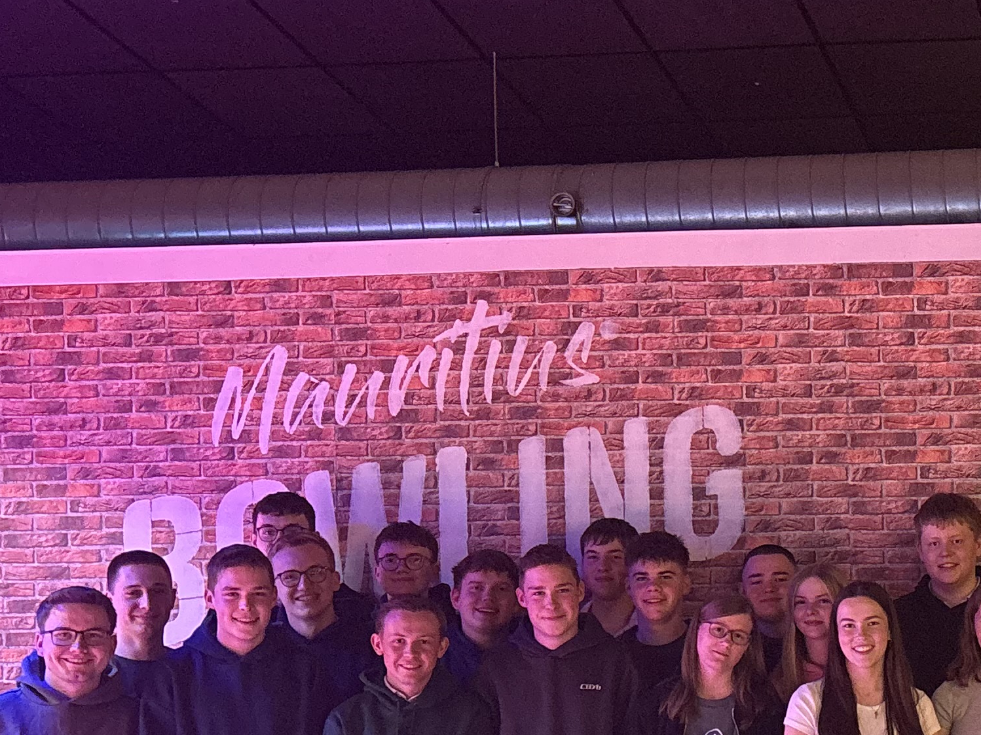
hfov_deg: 25.5
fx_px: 1983
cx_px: 1108
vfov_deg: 20.7
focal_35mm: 70
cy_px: 596
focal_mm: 5.96
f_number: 1.6
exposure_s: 1/25
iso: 640
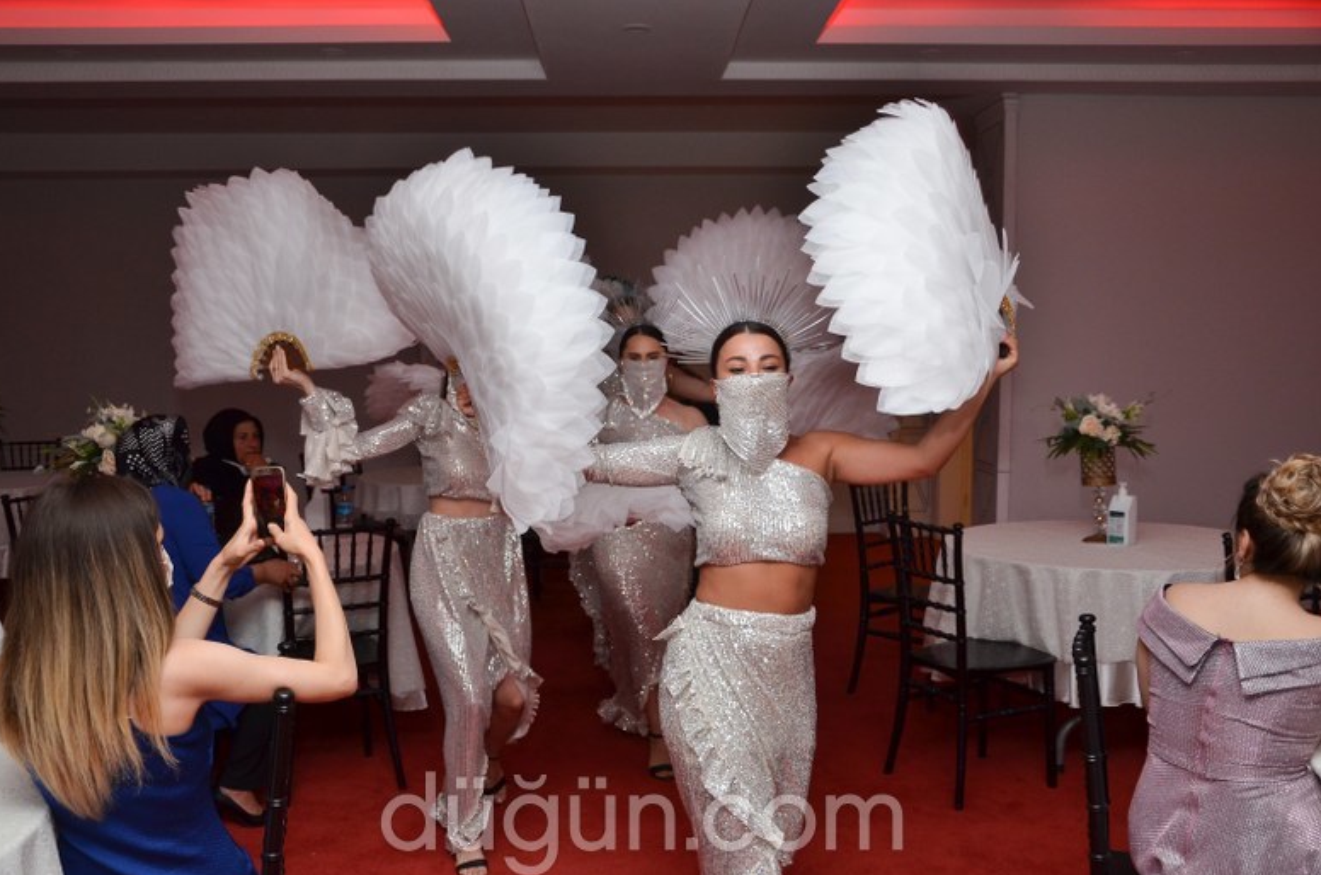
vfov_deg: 38.7
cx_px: 642
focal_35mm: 34
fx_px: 1245
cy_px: 448
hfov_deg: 55.9
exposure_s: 1/125
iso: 500
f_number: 3.8
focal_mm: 22
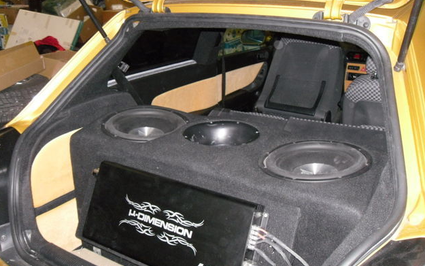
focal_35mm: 38
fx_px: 440
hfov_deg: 51.5
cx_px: 214
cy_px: 129
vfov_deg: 33.6
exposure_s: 1/45
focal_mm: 6.3
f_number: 3.5
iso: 400
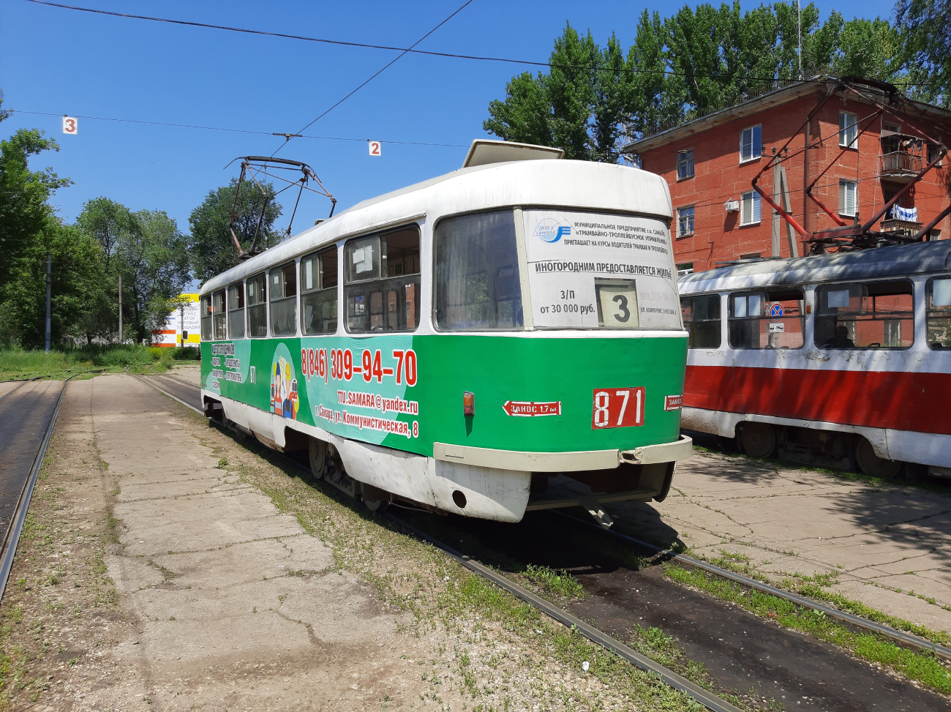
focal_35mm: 27
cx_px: 476
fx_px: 741
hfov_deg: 65.4
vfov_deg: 51.3
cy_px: 356
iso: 40
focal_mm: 3.93
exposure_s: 1/1333
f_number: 1.7
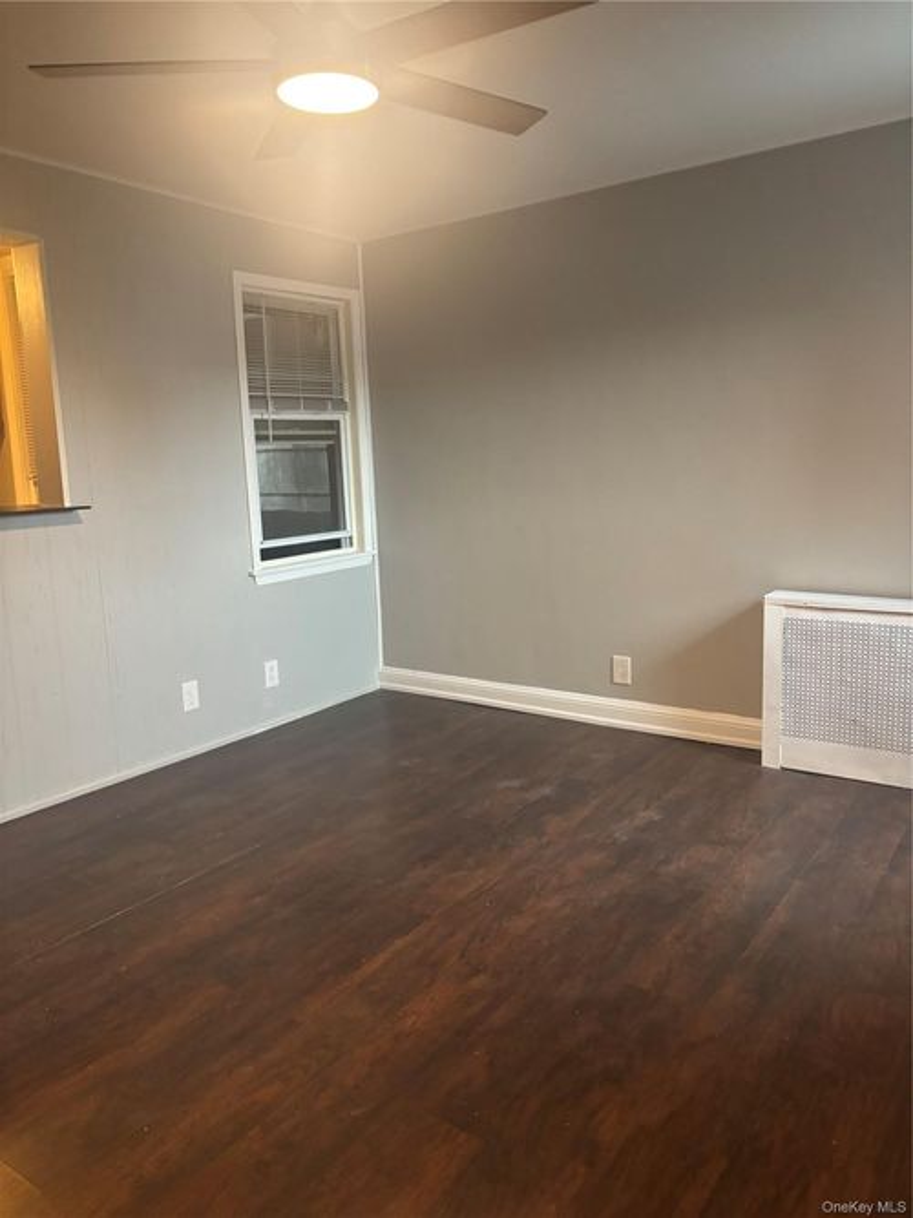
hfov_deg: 53.0
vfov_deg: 67.3
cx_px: 456
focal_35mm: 26
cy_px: 609
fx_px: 915
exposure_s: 1/60
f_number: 1.6
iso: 400
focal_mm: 5.96
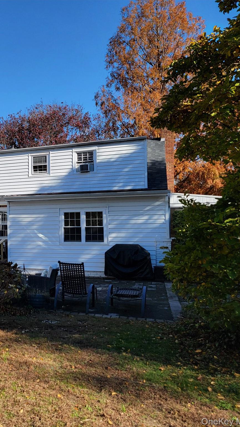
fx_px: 396
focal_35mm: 35
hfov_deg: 30.1
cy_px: 214
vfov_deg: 56.6
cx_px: -27
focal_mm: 6.7
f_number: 1.8
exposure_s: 1/711
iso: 16
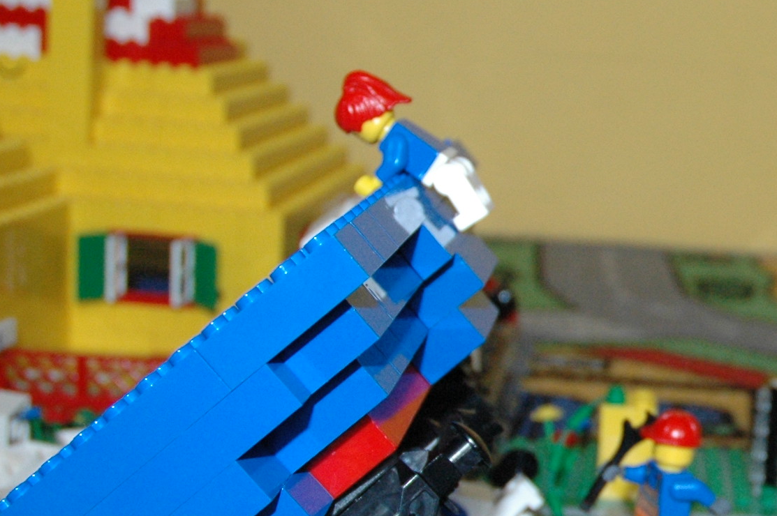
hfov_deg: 25.6
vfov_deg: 18.6
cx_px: 861
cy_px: 308
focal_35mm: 73
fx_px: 1574
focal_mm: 18
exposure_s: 1/60
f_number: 4
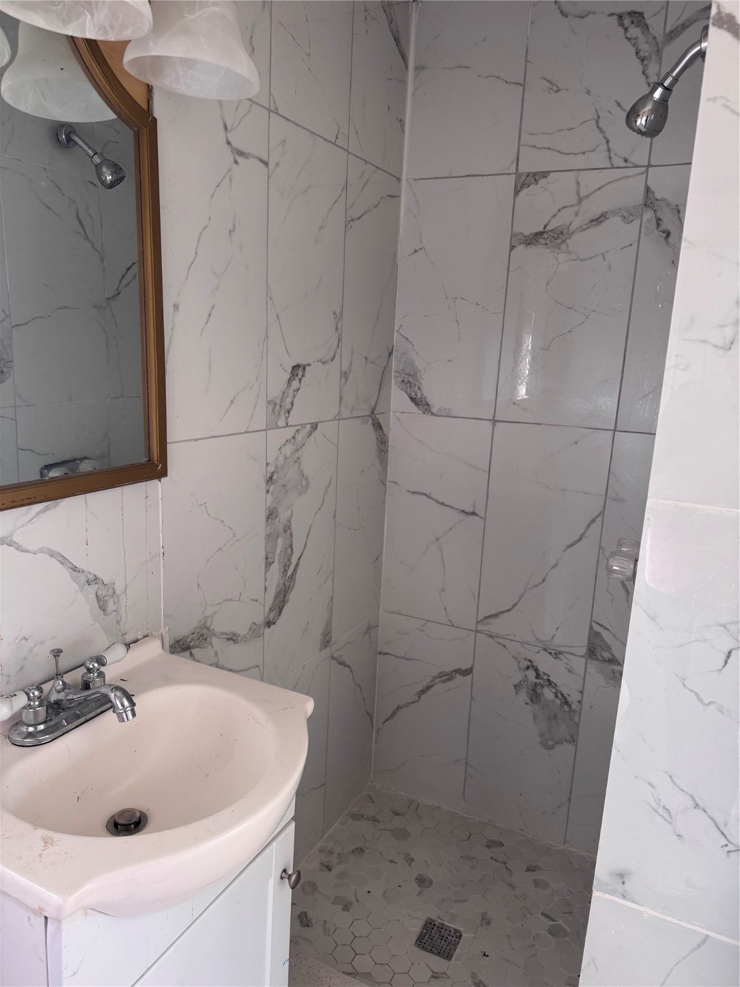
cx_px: 370
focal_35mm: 24
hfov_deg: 56.8
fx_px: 684
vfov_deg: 71.6
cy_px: 494
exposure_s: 1/121
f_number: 1.78
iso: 200
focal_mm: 6.76
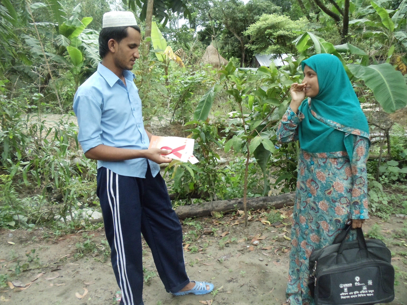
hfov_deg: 42.9
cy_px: 152
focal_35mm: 44
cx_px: 204
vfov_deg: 32.9
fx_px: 517
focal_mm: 6
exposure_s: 1/500
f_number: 3.5
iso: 400
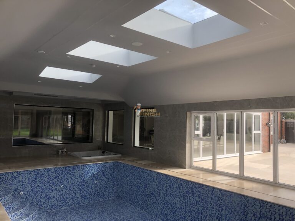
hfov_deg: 63.4
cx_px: 148
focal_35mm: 28
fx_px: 239
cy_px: 110
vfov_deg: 49.7
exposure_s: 1/139
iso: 20
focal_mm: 4
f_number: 1.8
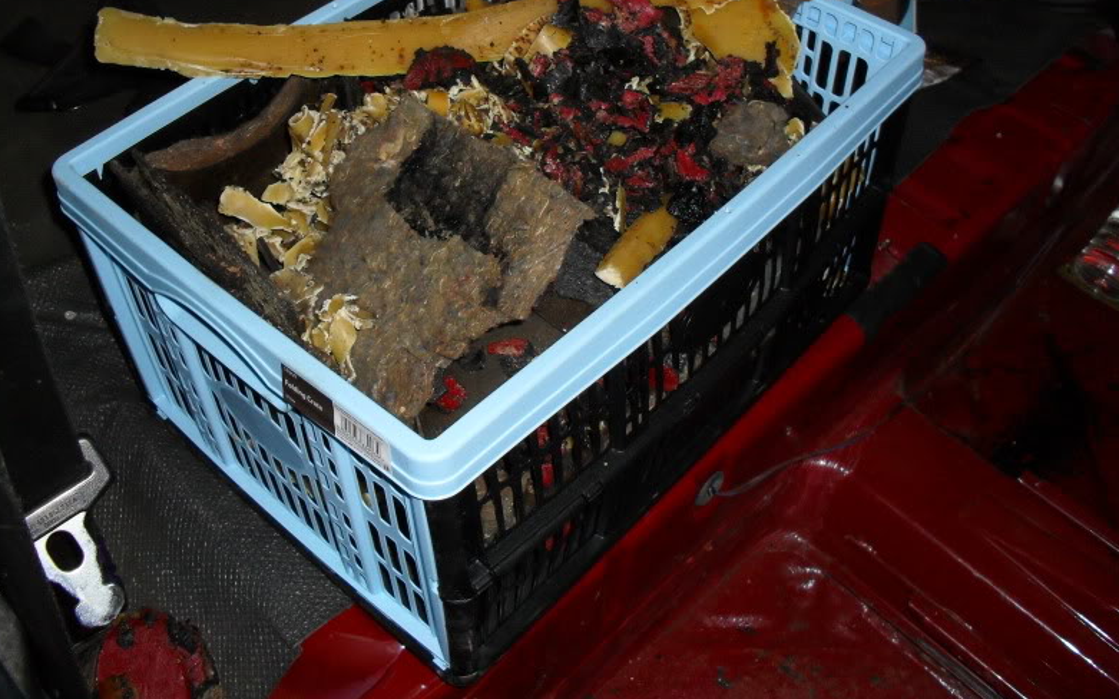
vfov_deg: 33.4
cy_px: 271
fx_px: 1159
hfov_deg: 51.5
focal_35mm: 38
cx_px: 557
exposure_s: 1/45
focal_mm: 6.3
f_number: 3.2
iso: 200
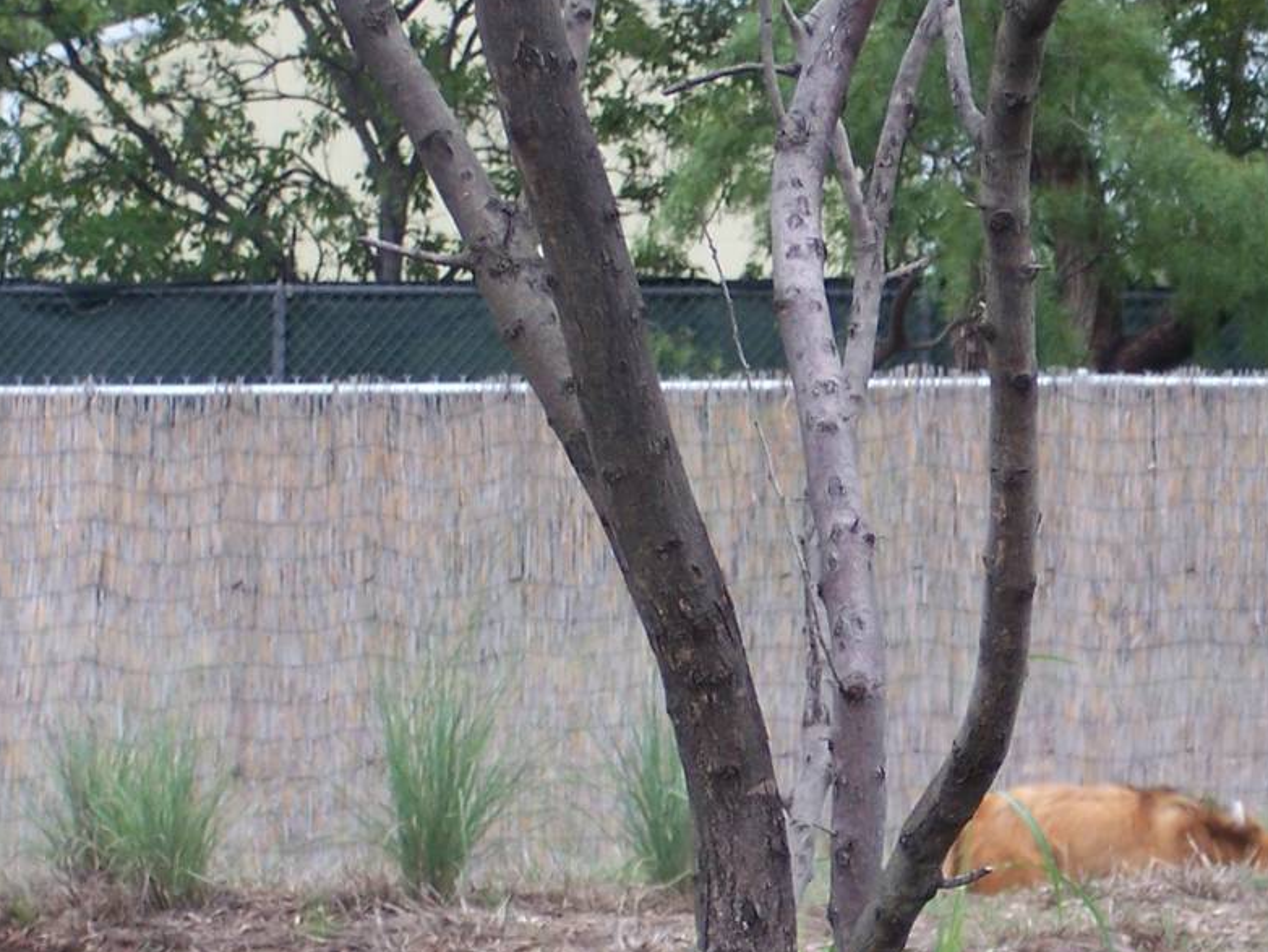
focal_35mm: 270
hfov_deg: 7.3
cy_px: 908
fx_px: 9893
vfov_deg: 5.5
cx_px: 1083
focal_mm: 22
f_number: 4.8
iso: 80
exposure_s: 1/125
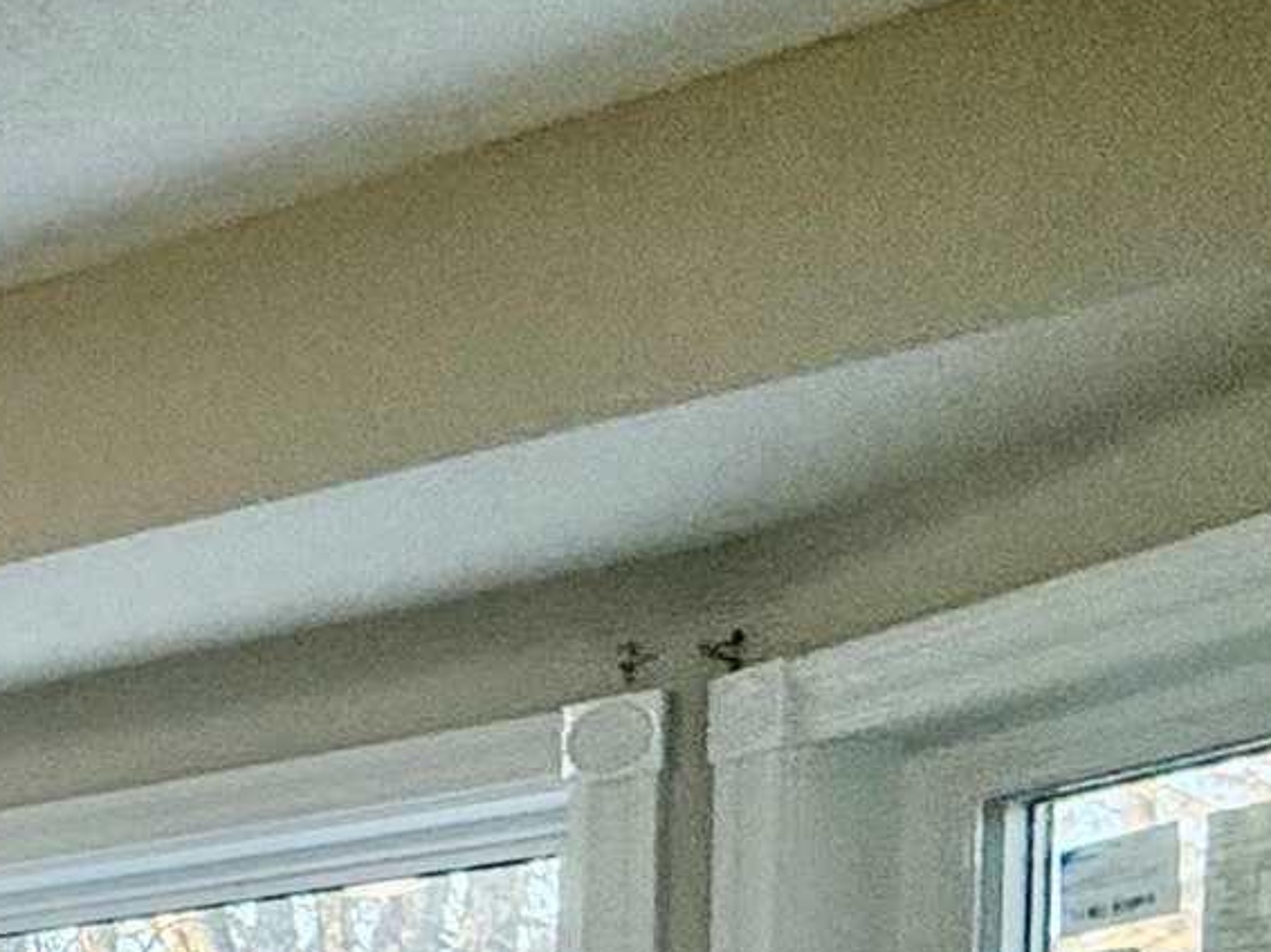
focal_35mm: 76
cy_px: 1558
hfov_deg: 16.1
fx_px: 2789
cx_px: -1574
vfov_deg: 16.9
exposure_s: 1/120
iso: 200
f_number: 2.2
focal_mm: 2.22
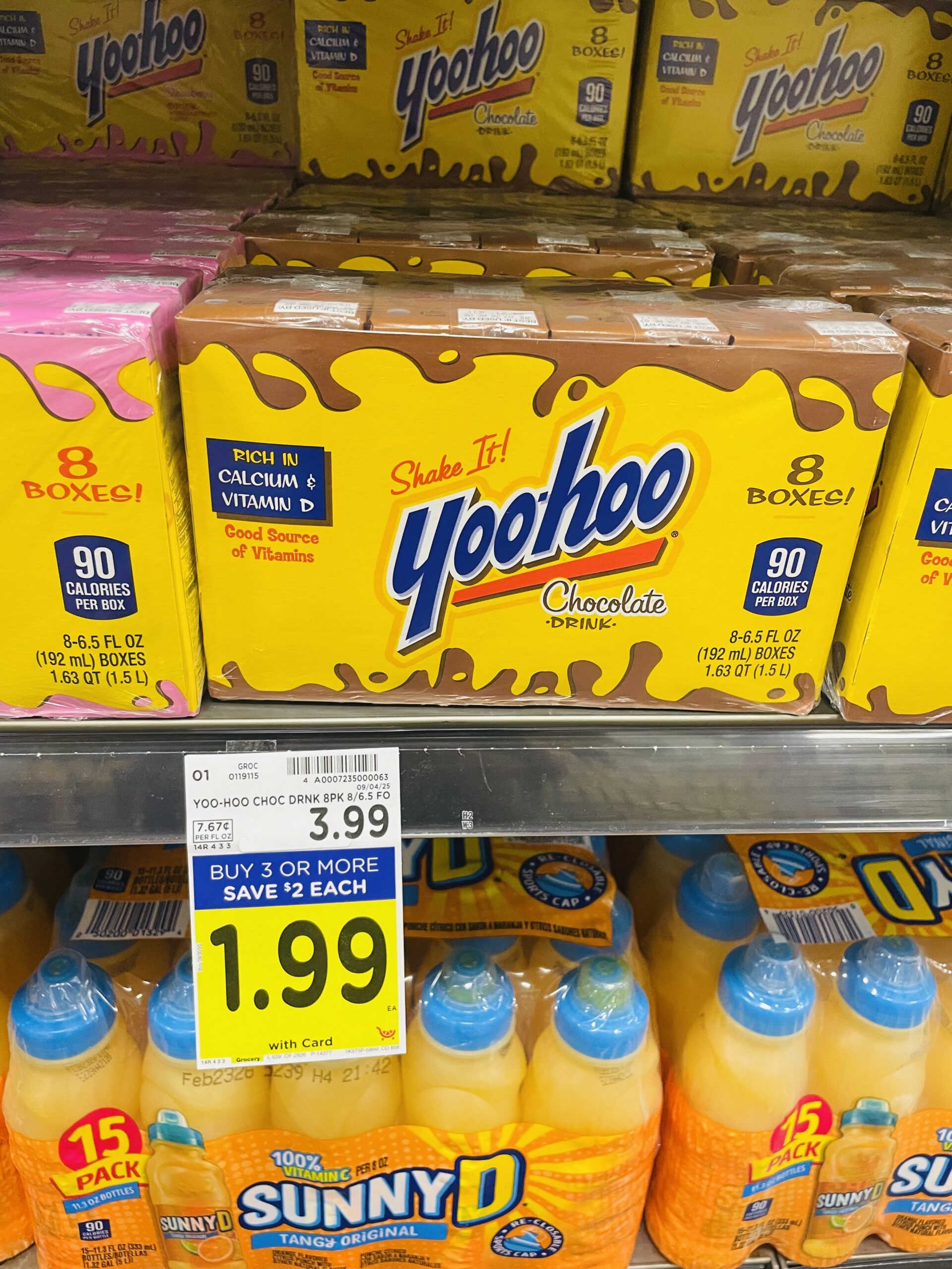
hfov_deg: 53.1
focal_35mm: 26
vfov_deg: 67.3
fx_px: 953
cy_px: 634
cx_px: 476
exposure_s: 1/60
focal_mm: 4.2
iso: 160
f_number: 1.6
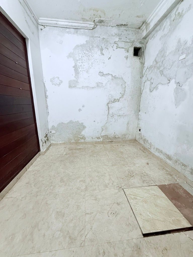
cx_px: 96
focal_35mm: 14
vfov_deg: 102.1
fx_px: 104
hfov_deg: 85.7
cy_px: 128
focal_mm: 2.22
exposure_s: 1/50
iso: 500
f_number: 2.2
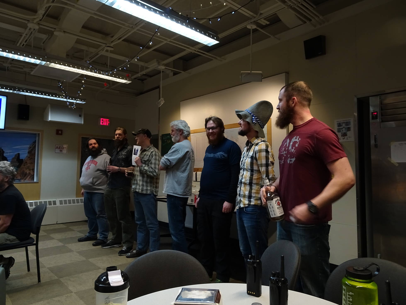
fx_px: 282
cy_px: 152
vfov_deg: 56.8
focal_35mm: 24
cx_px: 203
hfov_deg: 71.6
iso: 250
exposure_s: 1/30
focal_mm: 4.12
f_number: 3.5
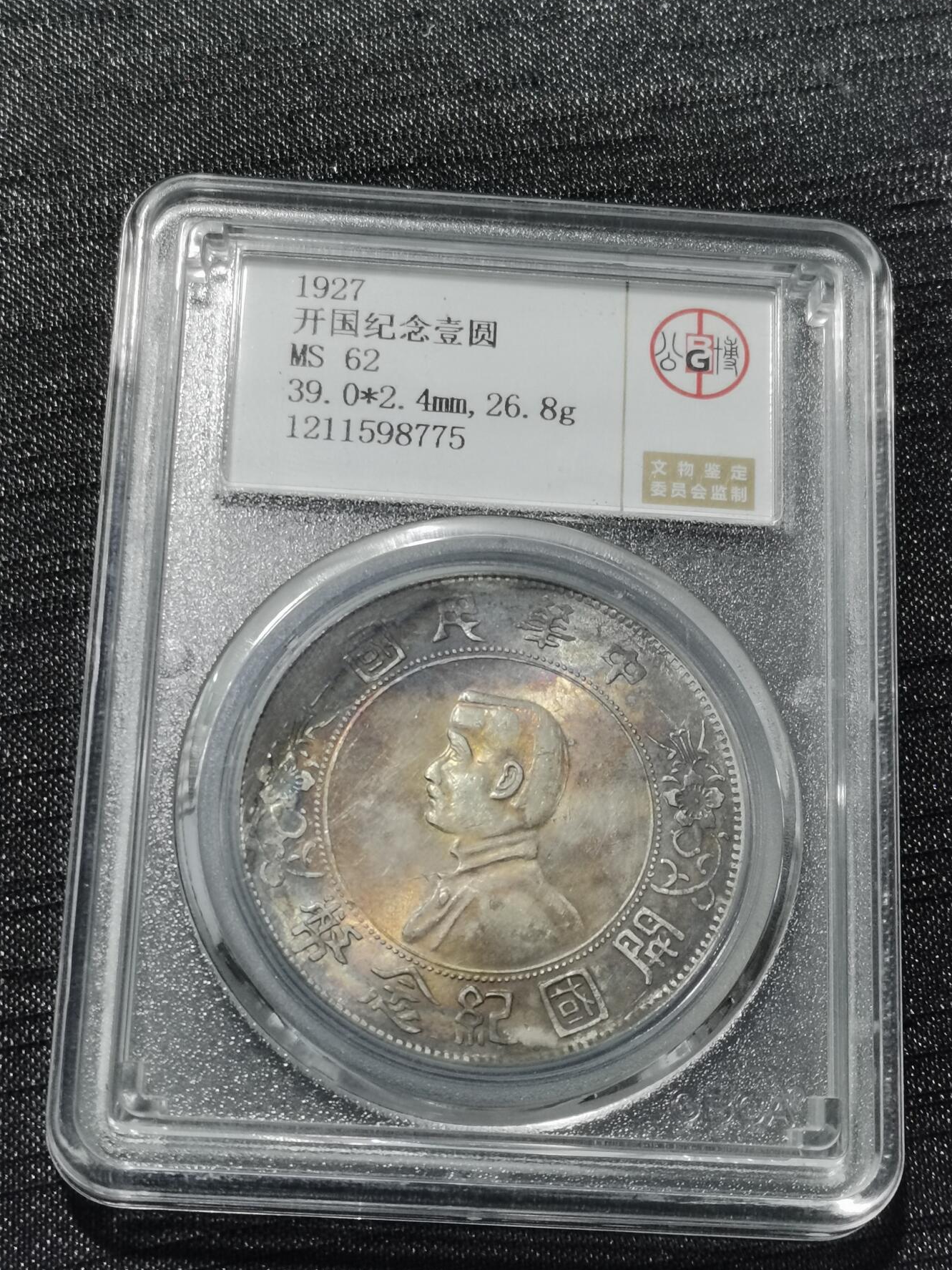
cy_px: 634
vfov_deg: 27.4
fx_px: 2604
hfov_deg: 20.7
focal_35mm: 71
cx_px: 479
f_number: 1.8
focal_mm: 5.58
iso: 80
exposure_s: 1/100
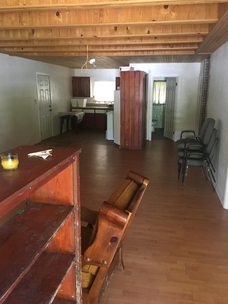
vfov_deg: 60.0
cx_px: 116
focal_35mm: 30
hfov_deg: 46.8
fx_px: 263
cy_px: 148
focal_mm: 4.15
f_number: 2.2
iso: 250
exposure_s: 1/15
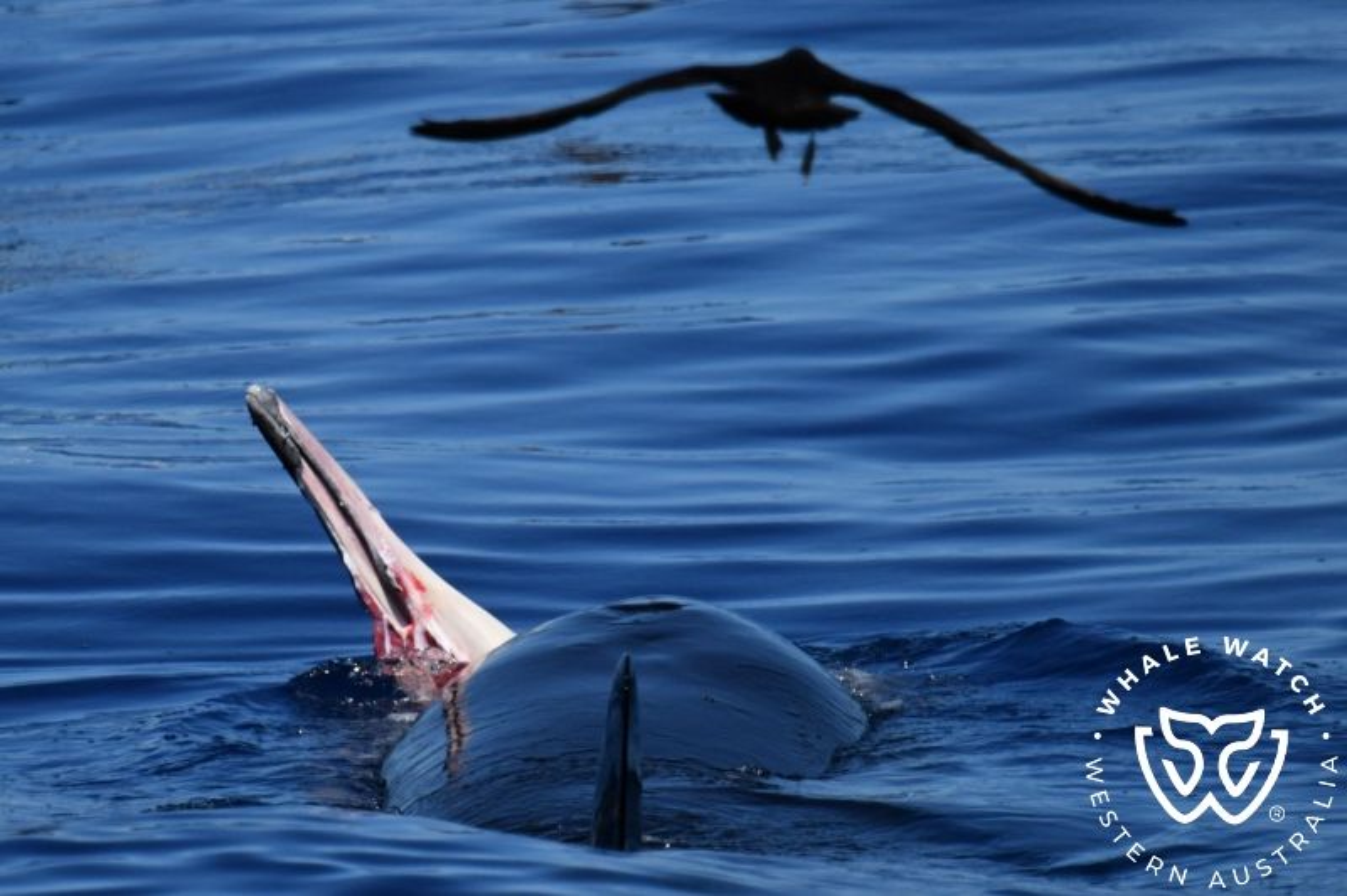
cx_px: 674
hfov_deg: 3.4
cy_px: 448
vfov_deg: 2.3
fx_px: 22431
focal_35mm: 600
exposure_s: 1/8000
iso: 800
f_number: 6.3
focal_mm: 600
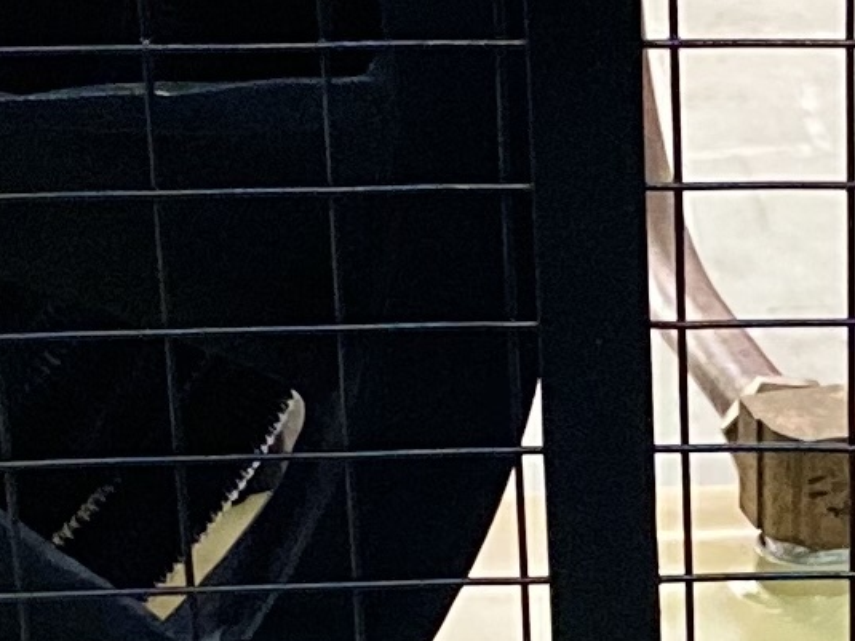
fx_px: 4840
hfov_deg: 10.0
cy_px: 543
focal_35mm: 196
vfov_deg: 7.6
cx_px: 842
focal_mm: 4.25
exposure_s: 1/50
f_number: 1.8
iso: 500
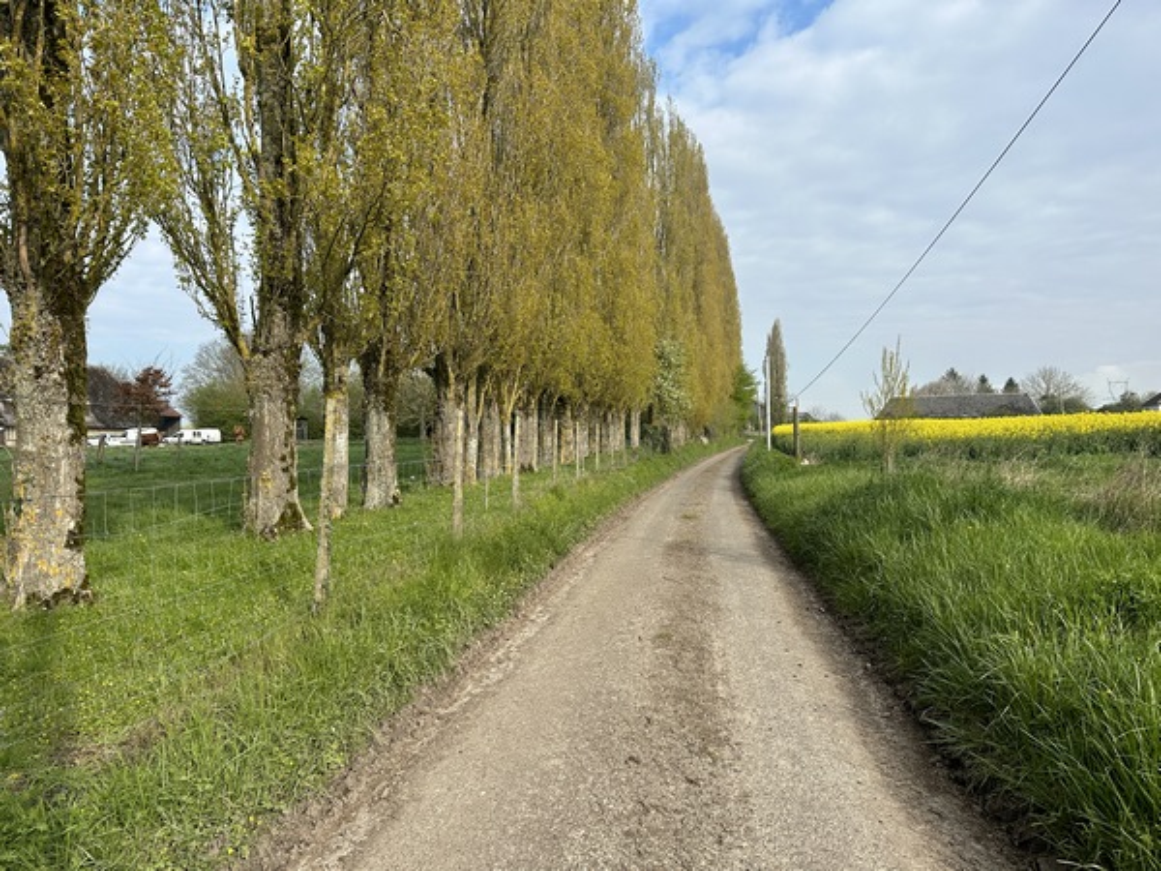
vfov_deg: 56.8
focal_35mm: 24
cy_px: 436
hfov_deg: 71.6
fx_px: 805
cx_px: 580
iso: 80
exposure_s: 1/3058
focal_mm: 6.86
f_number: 1.78
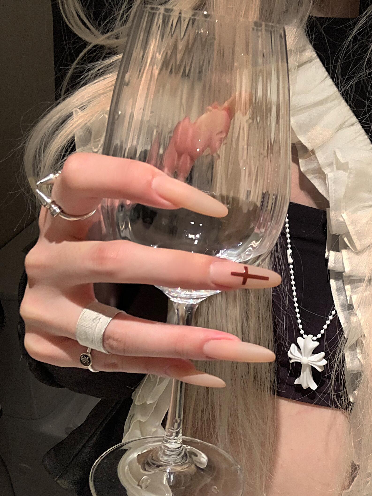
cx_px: 186
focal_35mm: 32
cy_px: 248
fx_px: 459
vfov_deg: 56.8
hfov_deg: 44.2
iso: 125
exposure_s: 1/58
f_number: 2.2
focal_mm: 2.87
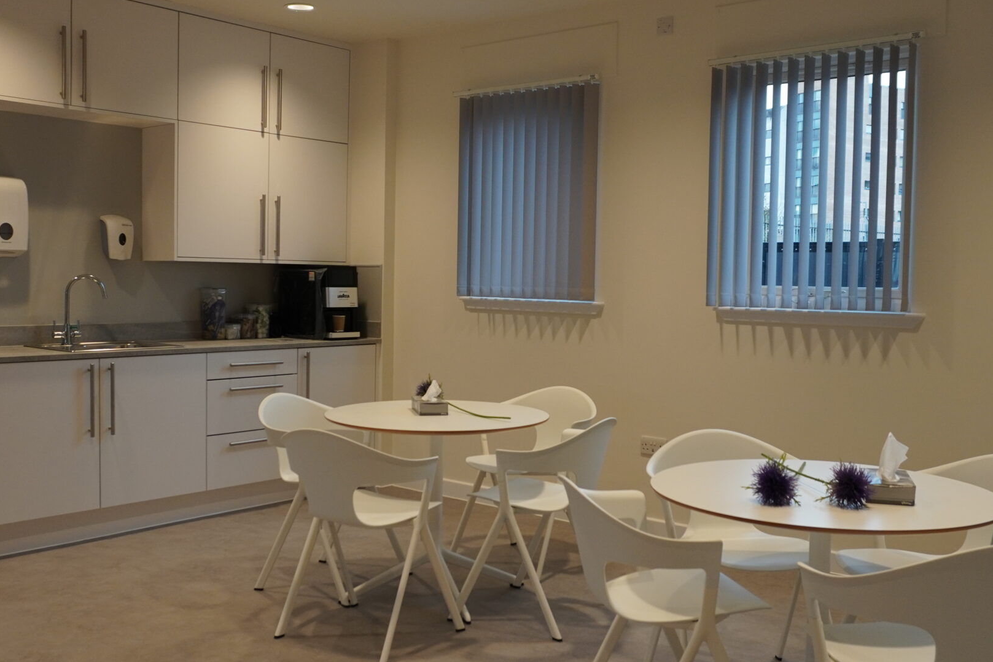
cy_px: 337
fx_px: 1048
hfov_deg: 50.7
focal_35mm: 38
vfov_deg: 35.1
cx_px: 480
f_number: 4
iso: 500
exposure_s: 1/160
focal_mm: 16
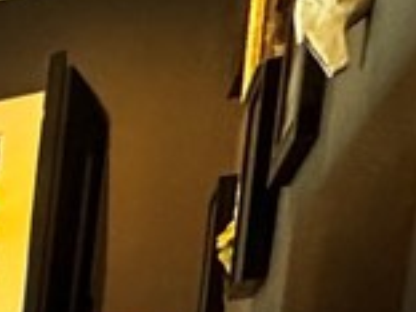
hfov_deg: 10.5
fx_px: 1106
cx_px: -933
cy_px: 691
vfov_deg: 13.1
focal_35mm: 92
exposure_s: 1/60
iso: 320
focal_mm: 2.22
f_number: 2.2
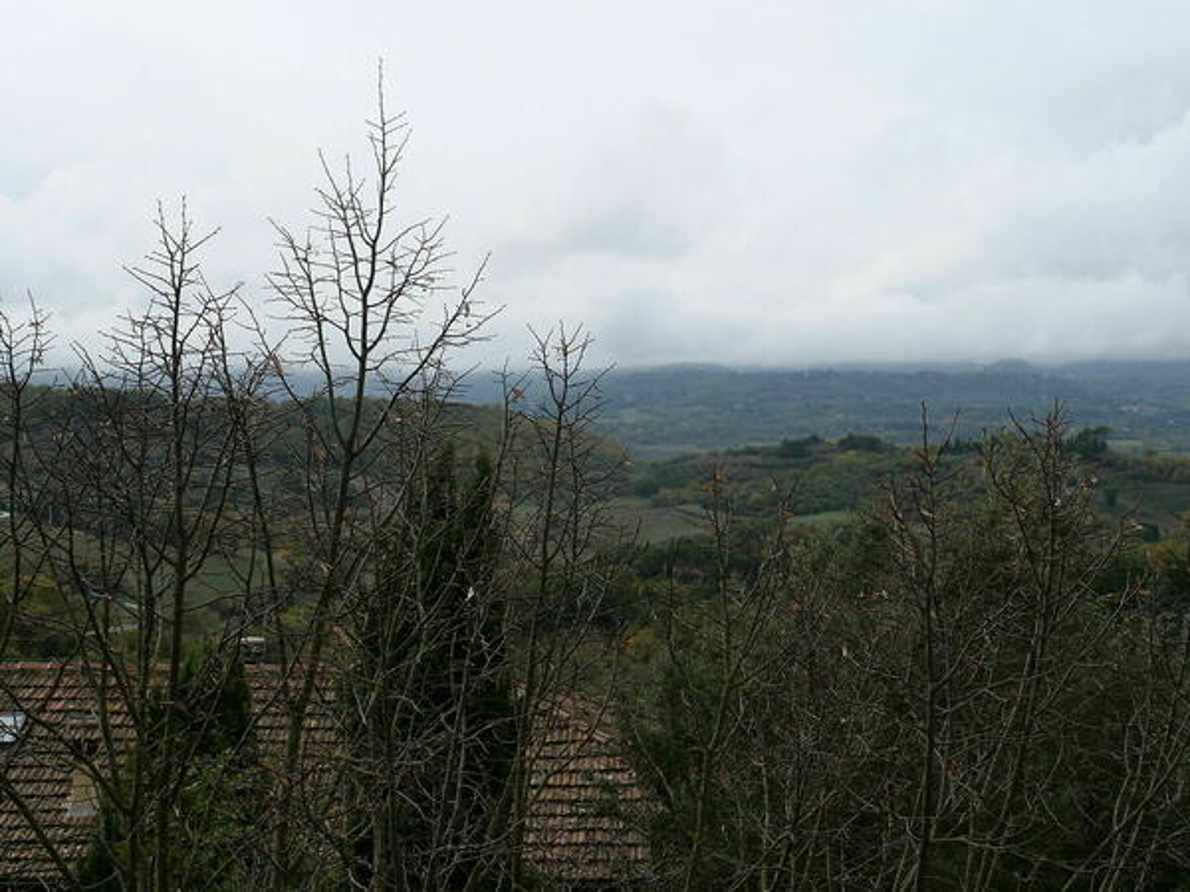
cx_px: 595
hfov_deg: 34.3
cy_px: 446
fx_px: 1925
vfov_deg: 26.1
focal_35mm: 56
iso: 800
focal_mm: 28
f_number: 10
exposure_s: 1/800
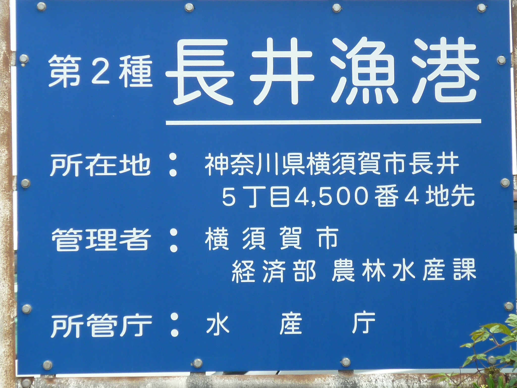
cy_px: 194
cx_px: 258
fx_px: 1822
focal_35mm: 122
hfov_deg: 16.1
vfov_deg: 12.1
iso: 80
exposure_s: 1/320
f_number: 3.9
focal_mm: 11.4
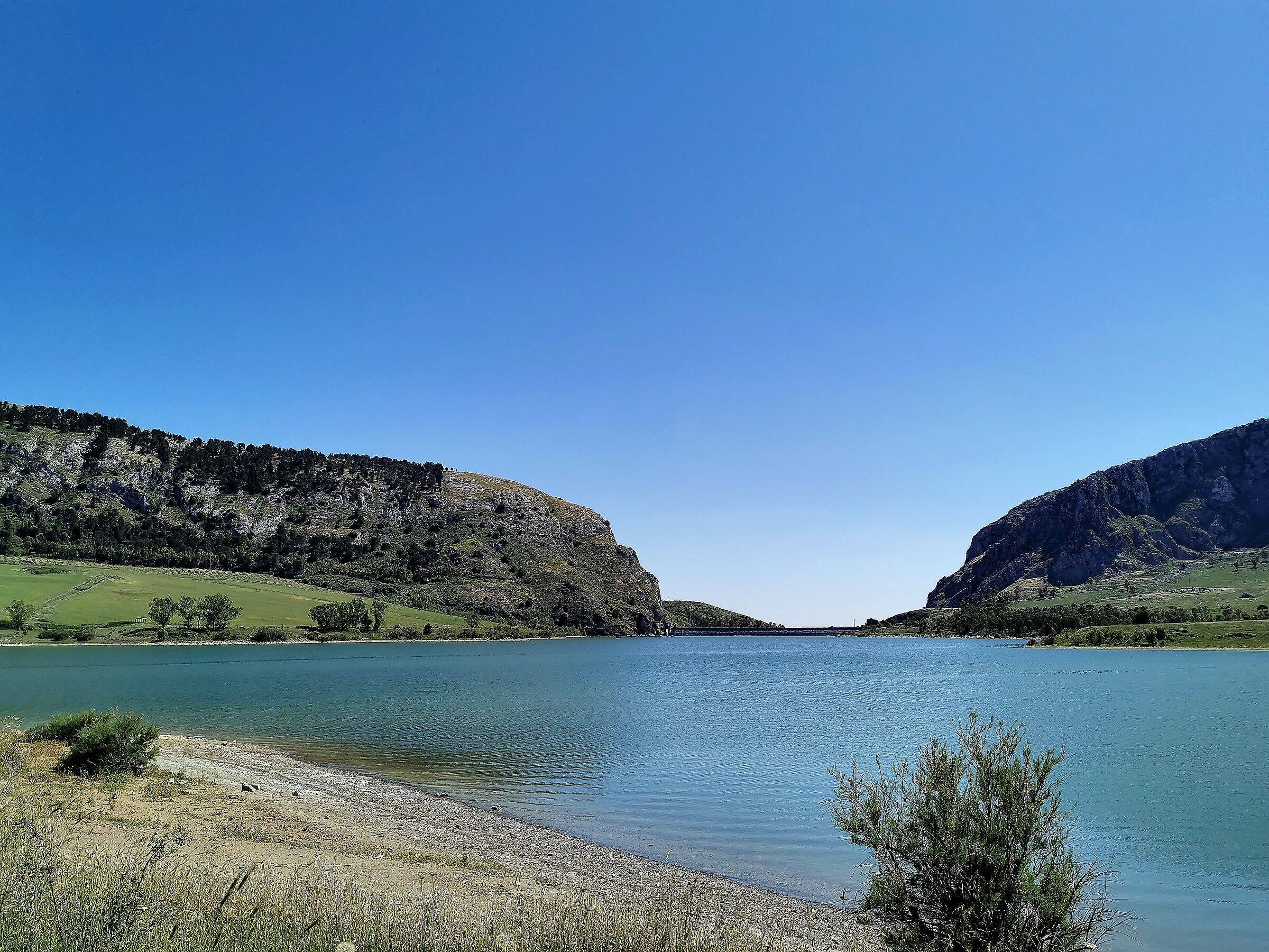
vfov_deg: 51.4
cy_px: 476
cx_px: 634
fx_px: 990
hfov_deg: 65.3
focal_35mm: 27
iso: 50
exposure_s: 1/7042
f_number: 1.6
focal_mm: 5.56
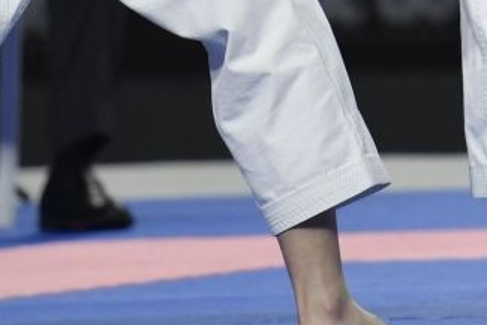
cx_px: 703
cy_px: -464
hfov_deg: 1.9
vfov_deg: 1.2
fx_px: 14981
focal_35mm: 1107
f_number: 2.8
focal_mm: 200
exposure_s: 1/800
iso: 800
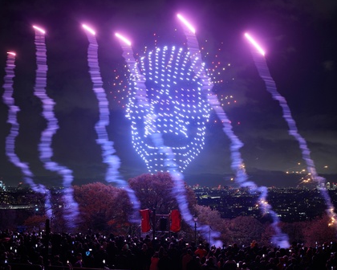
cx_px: 172
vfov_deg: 37.3
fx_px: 399
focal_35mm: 40
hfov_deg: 45.8
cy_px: 135
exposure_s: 1/3
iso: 320
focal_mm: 35
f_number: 2.8
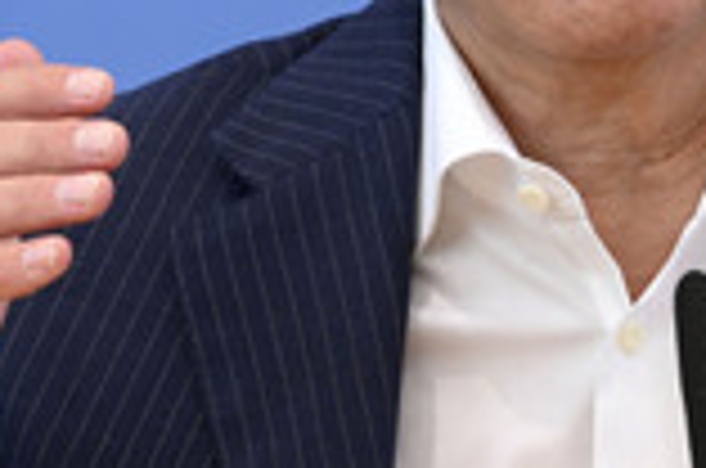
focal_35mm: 388
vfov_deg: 3.5
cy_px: -27
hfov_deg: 5.3
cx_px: 560
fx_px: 7594
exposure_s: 1/800
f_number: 6.3
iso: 4000
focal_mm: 135
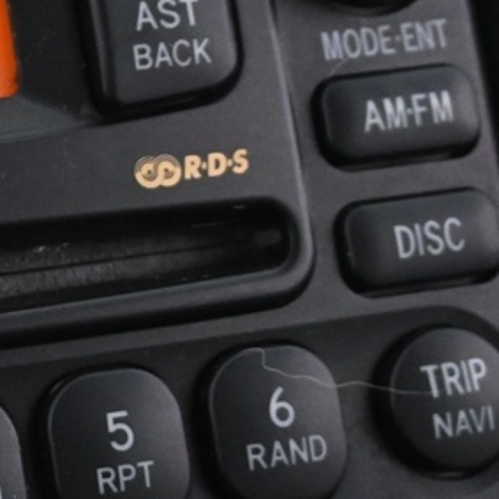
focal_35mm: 142
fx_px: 2319
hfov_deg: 11.5
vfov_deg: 12.2
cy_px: 41
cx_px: -344
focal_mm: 19.5
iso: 2000
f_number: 3.8
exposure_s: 1/30
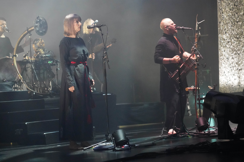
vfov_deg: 13.0
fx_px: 712
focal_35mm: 105
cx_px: 122
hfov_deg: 19.5
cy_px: 81
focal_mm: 105
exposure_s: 1/125
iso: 12800
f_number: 4
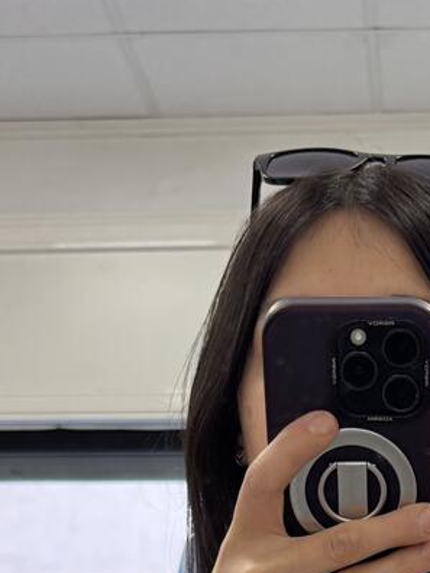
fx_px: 1507
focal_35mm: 91
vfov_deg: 18.1
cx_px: 350
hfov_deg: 16.1
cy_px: 961
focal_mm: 6.76
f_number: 1.78
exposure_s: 1/100
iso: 125
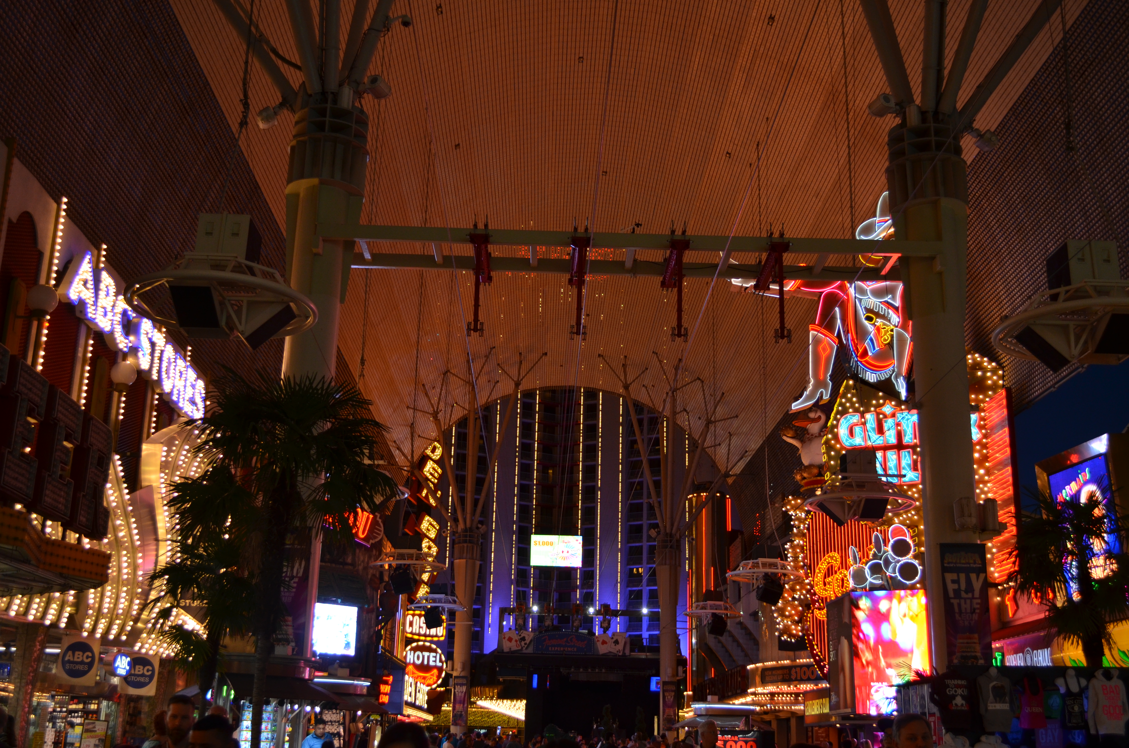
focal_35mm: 39
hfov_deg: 49.6
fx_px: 1221
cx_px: 564
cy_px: 374
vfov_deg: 34.1
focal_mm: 26
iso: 400
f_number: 4.2
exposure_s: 1/60
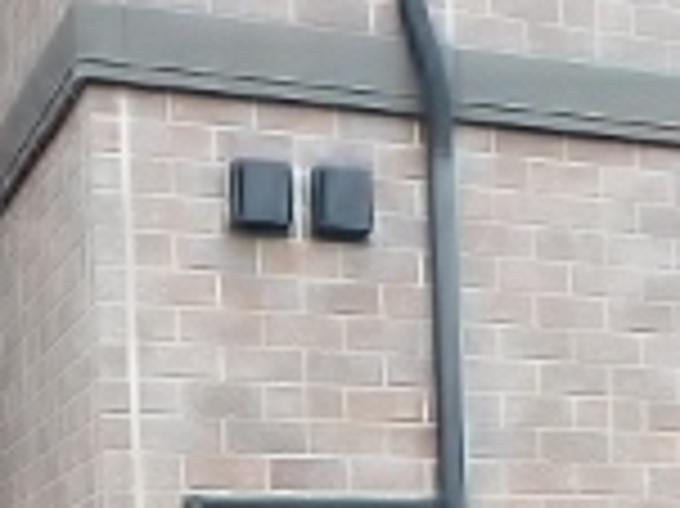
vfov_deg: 15.5
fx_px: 1747
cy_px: 728
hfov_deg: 21.9
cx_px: 464
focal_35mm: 89
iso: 125
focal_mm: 3.7
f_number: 3.5
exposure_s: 1/100
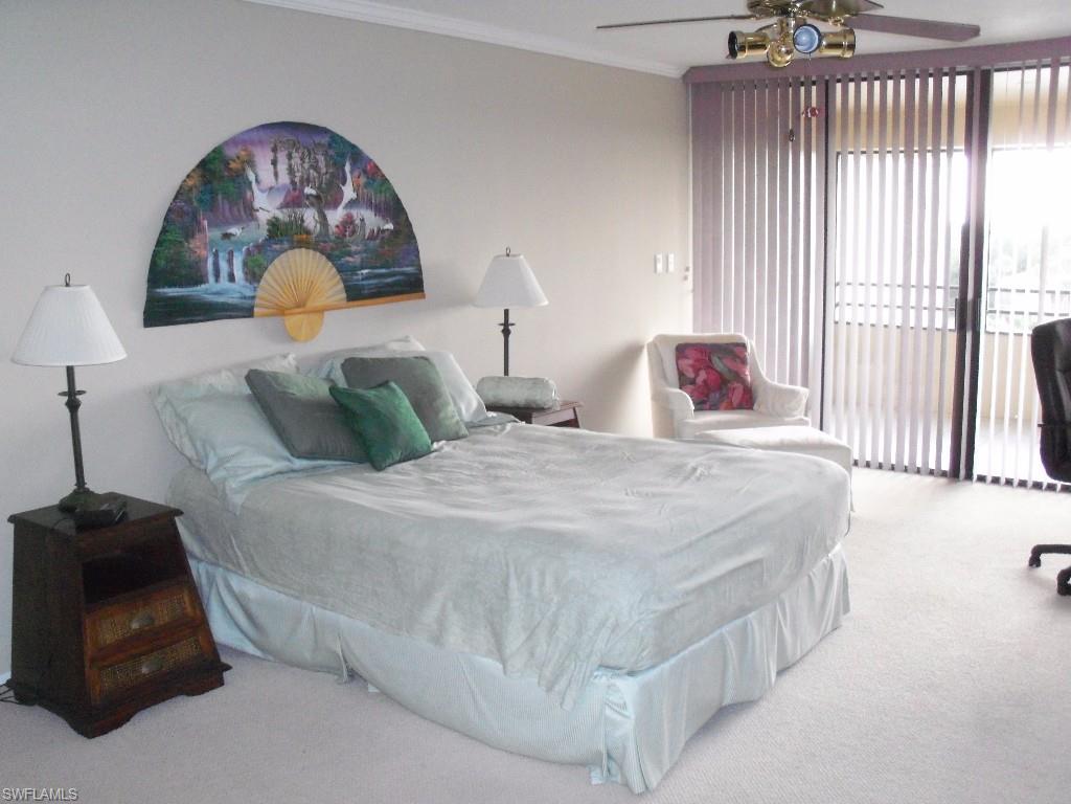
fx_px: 1083
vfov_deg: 40.7
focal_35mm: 35
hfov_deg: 52.6
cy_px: 402
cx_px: 536
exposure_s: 1/60
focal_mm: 6.3
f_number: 3
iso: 400
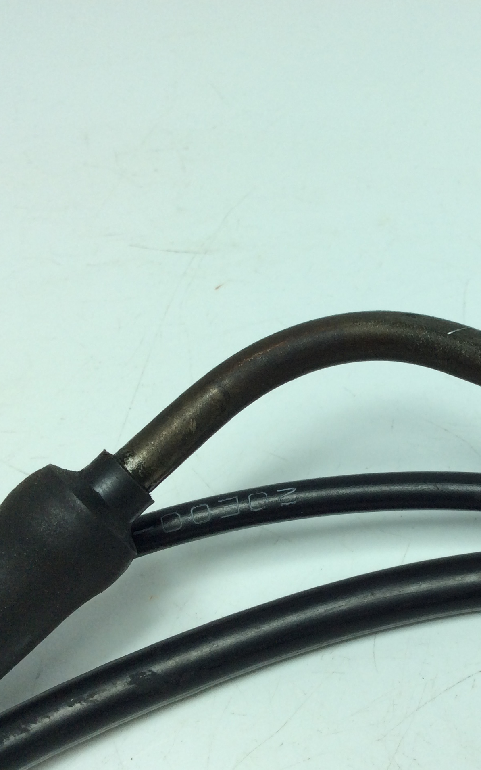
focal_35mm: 46
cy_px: 388
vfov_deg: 43.5
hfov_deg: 27.2
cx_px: 417
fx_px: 965
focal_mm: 3.3
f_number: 2.4
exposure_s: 1/476
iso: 32
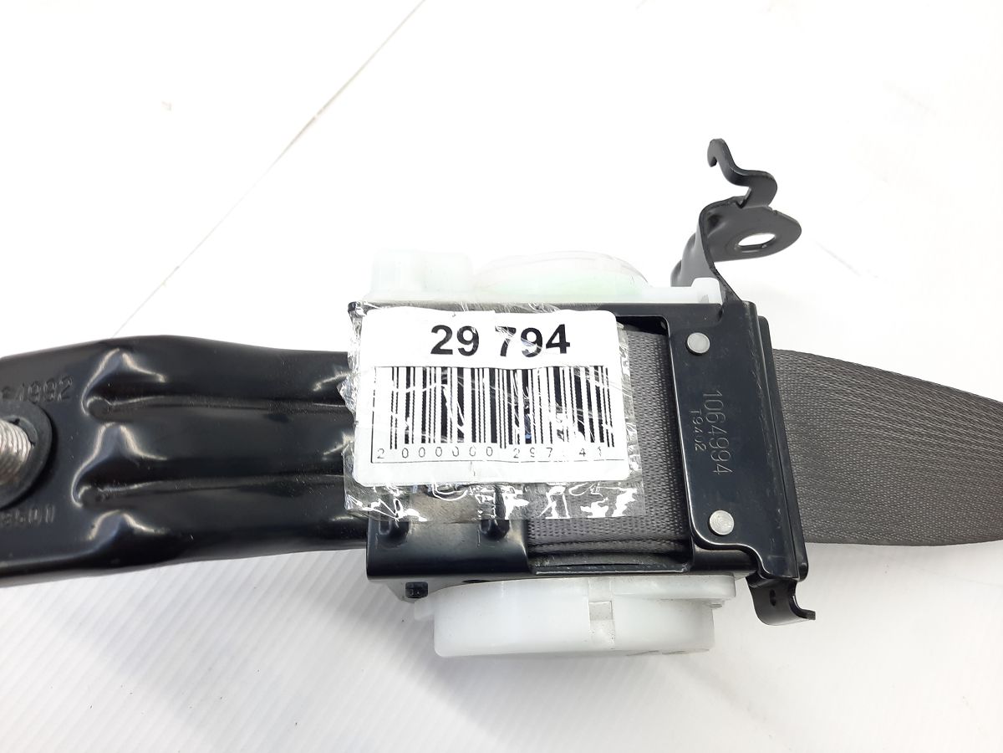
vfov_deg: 54.9
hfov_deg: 69.4
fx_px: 724
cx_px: 502
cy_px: 376
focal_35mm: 25
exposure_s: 1/50
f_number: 2
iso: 80
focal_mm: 4.6
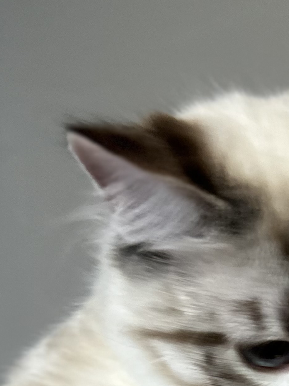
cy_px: 465
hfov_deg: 17.7
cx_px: 369
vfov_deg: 22.9
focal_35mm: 78
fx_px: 869
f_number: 1.78
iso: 250
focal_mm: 6.86
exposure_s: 1/60
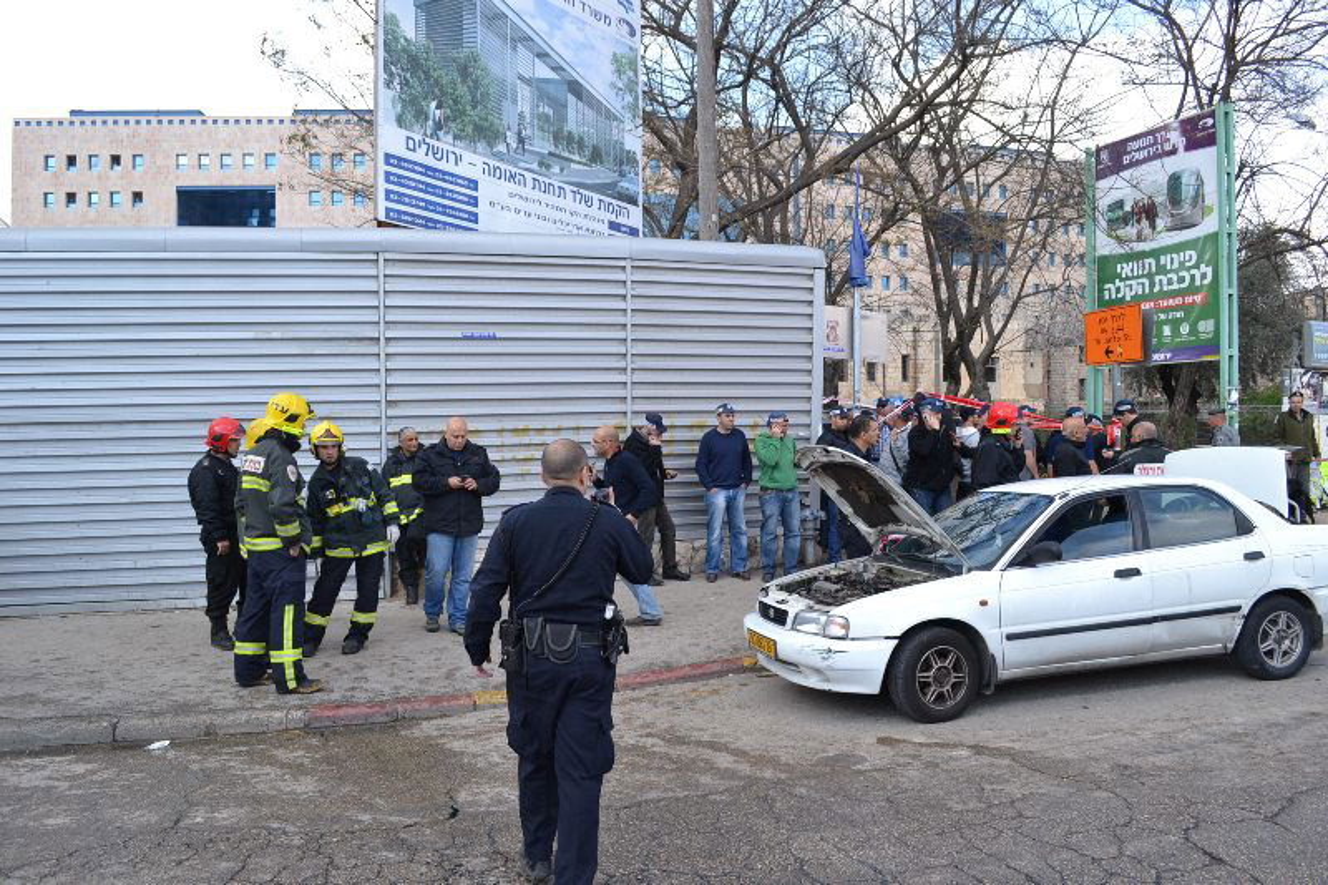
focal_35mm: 27
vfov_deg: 47.9
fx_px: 996
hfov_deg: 67.4
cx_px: 664
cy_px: 442
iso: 400
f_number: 8
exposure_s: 1/400
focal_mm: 18
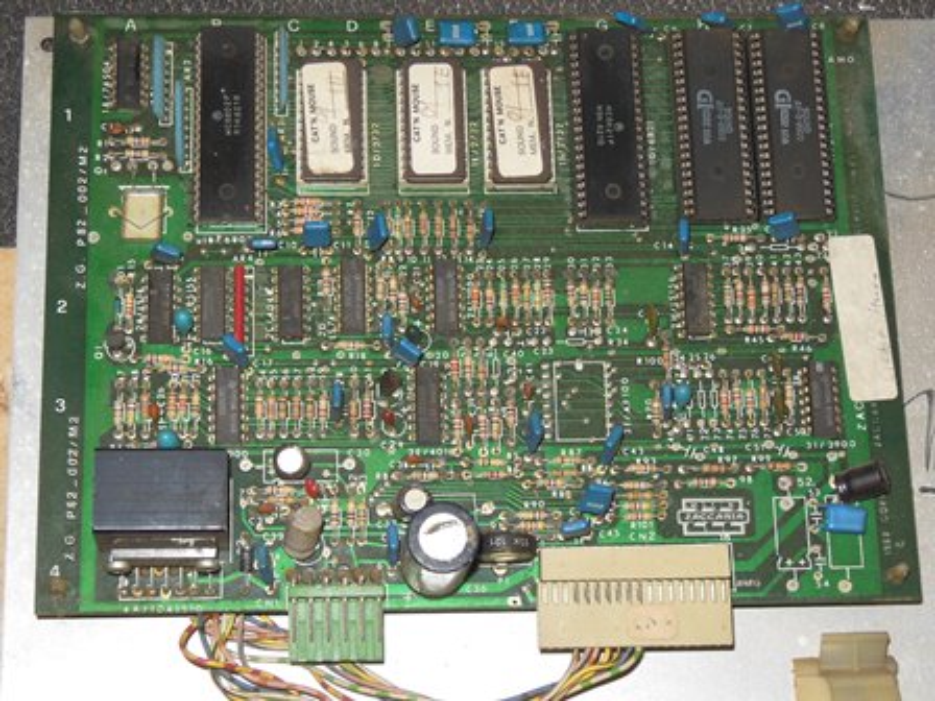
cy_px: 350
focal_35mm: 66
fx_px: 1783
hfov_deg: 29.4
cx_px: 468
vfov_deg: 22.3
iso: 200
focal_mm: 11.7
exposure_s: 1/60
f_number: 4.3
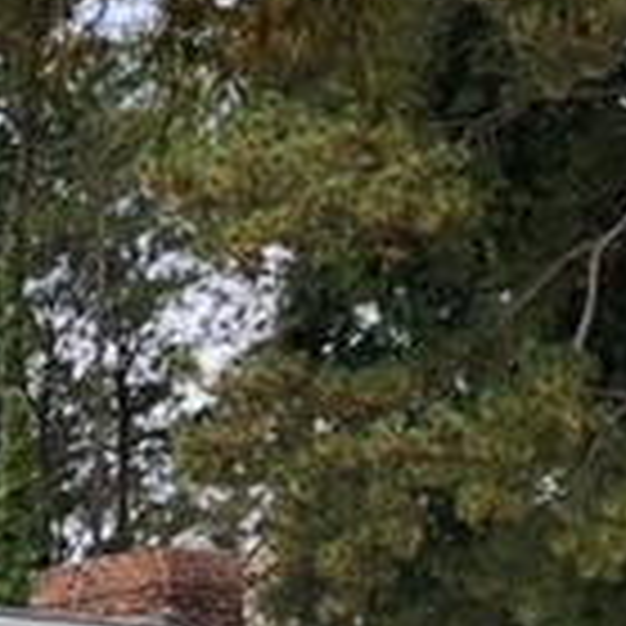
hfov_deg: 9.3
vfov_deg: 9.9
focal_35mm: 171
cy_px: 901
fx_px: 3499
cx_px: -797
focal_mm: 3.99
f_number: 1.8
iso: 20
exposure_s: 1/120
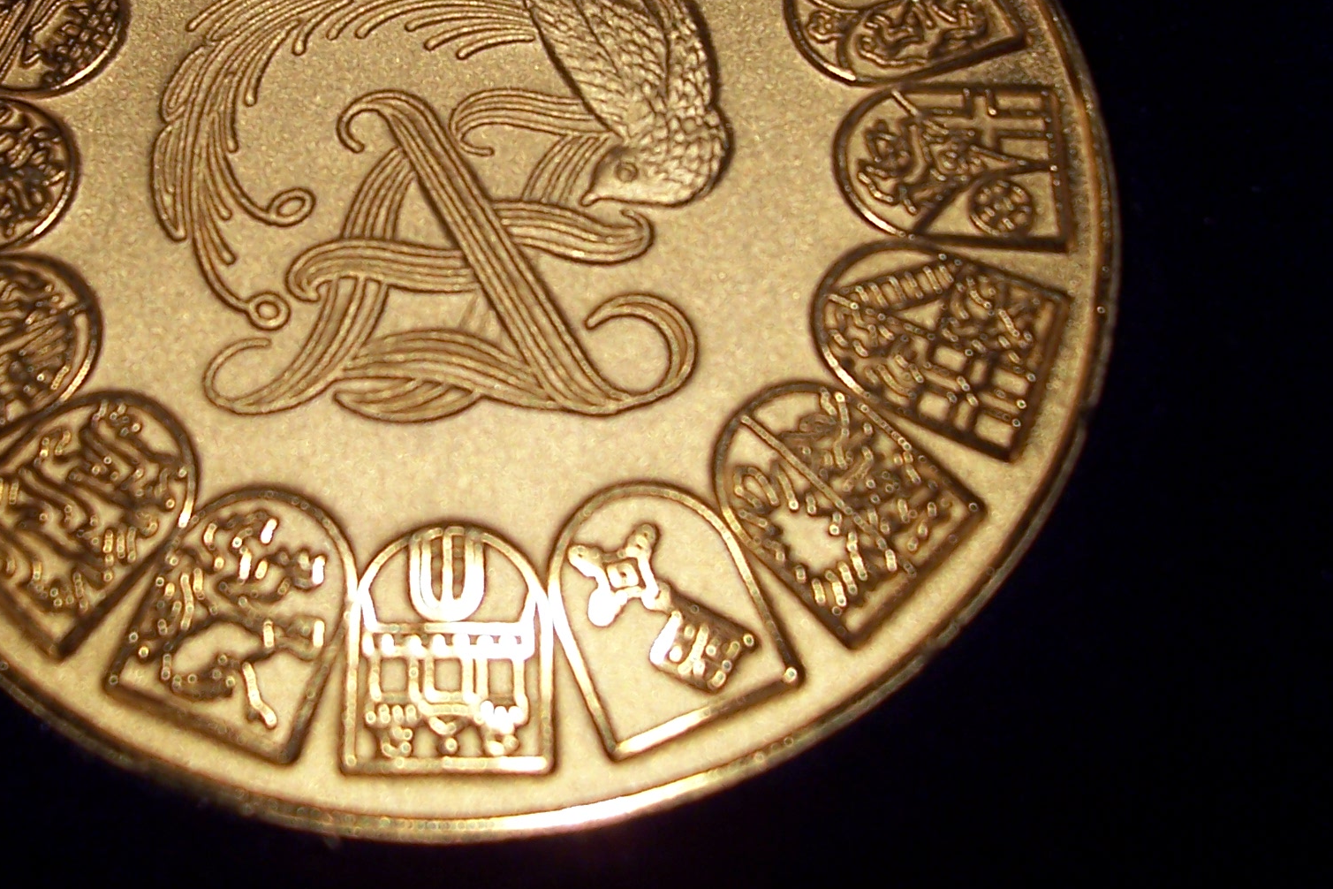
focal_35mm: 54
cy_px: 243
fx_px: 1999
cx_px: 517
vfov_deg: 24.8
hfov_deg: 36.7
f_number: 2.7
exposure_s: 1/90
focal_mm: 5.6
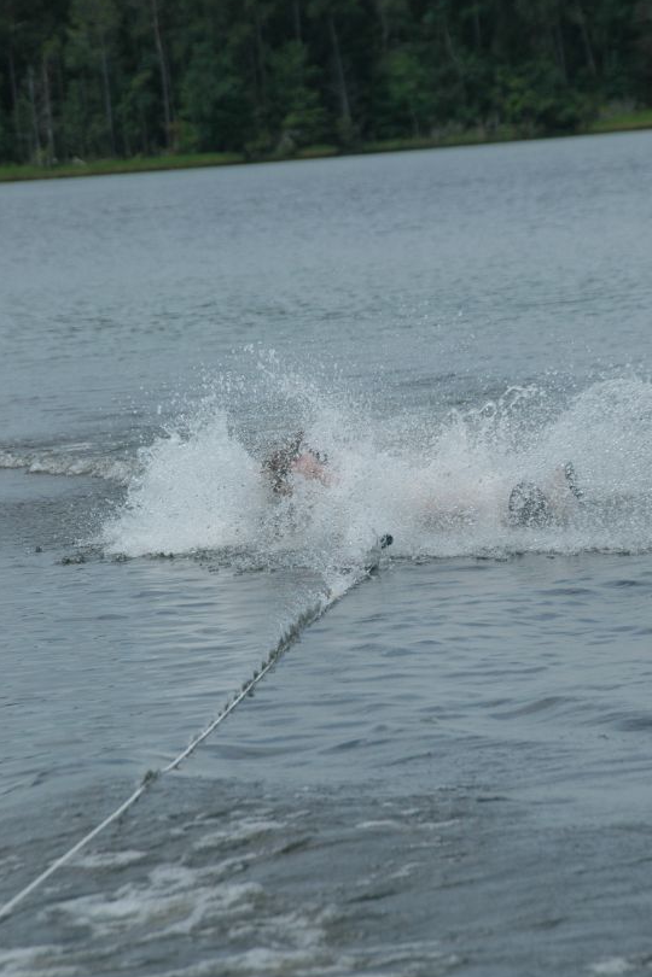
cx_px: 367
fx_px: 7715
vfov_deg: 7.3
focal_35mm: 284
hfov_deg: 4.8
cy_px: 508
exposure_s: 1/800
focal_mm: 150
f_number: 7.1
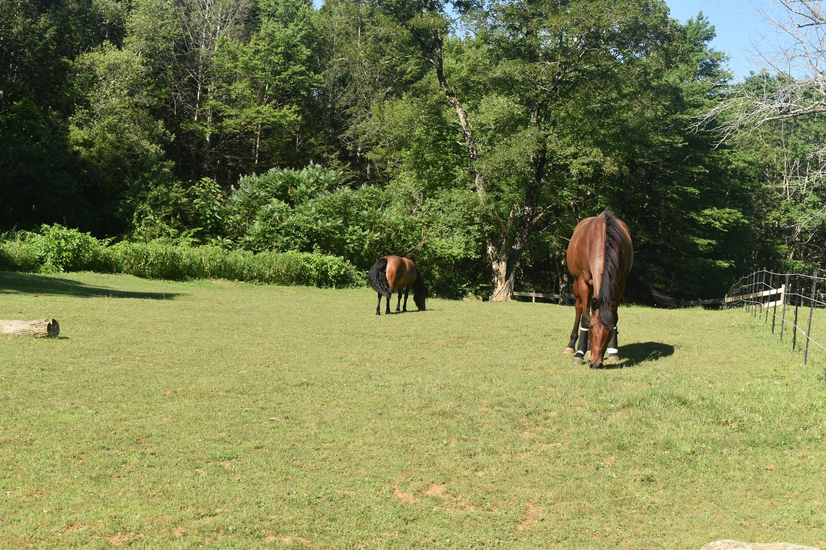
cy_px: 275
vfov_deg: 28.9
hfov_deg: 42.3
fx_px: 1067
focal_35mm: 46
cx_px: 413
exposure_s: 1/320
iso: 200
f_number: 9
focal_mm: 31
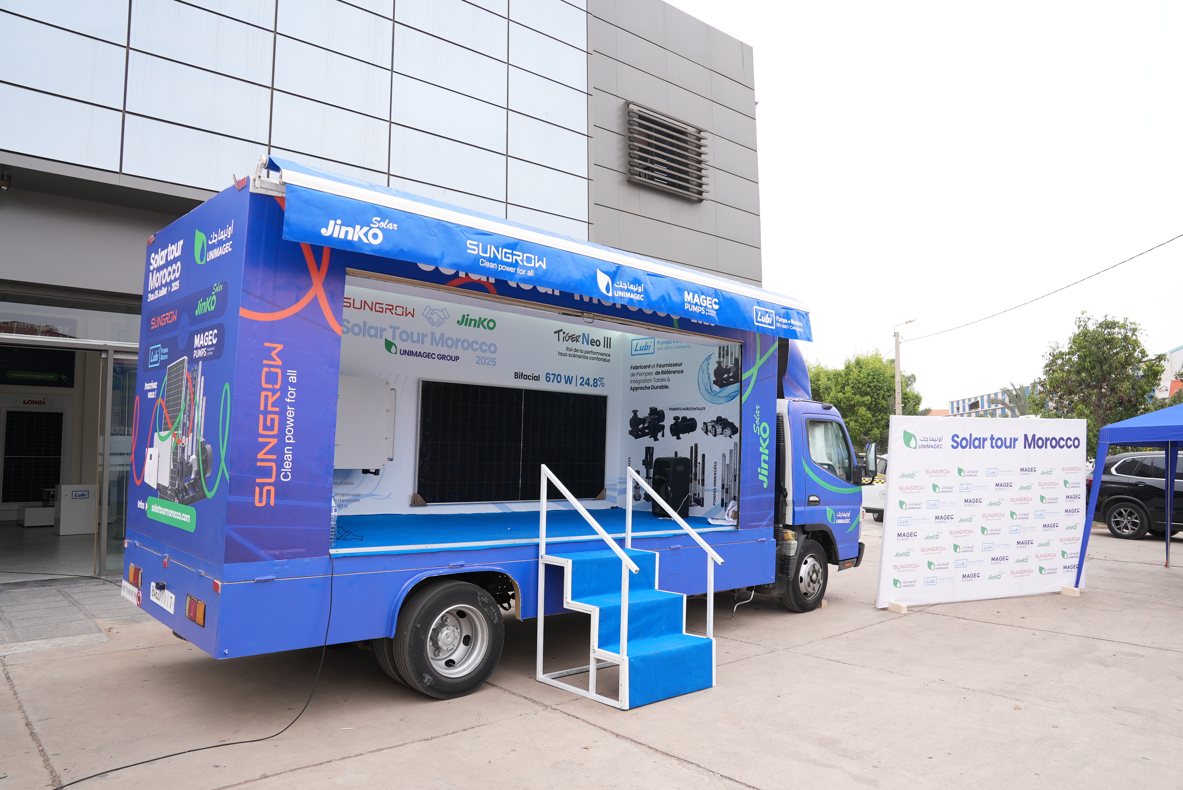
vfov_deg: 53.2
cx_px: 592
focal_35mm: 24
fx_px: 789
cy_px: 395
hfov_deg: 73.7
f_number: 6.3
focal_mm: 24
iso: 250
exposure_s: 1/100
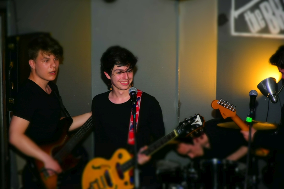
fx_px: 1242
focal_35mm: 158
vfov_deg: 8.7
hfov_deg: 13.0
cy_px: 94
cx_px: 142
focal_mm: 105
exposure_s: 1/30
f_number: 5.6
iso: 1600
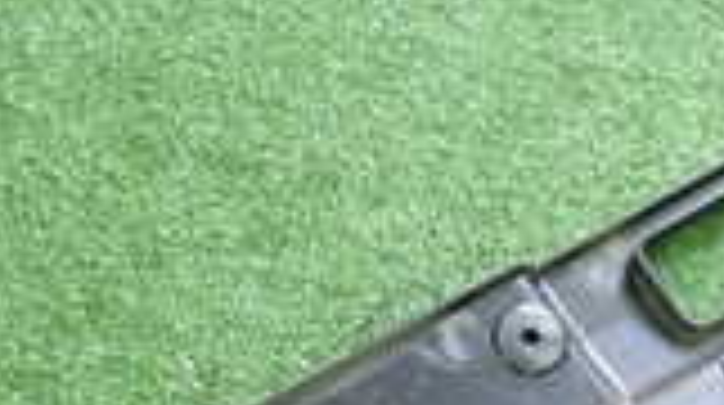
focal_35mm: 122
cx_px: 175
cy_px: 720
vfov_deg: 9.4
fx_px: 2339
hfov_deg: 17.5
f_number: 2.3
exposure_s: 1/30
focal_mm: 5.4
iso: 500
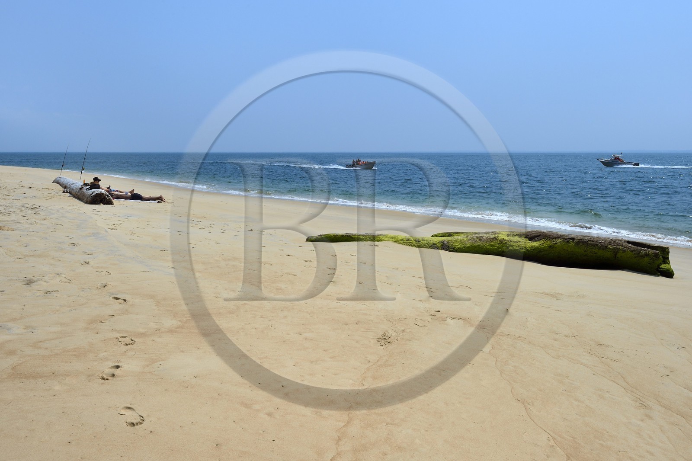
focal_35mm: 32
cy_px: 230
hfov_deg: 58.7
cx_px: 346
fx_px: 615
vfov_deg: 41.1
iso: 200
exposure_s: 1/320
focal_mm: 32
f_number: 16
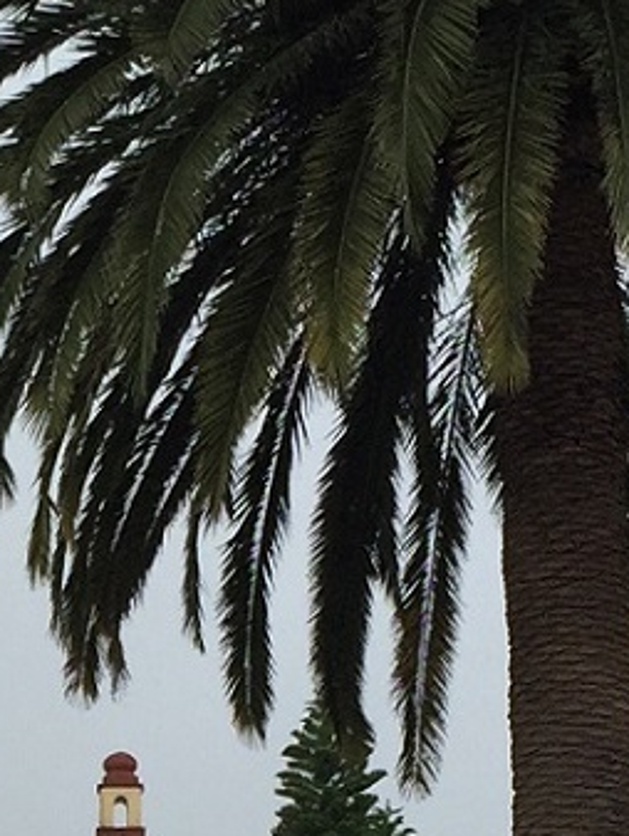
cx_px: -319
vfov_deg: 12.0
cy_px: 1098
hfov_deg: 9.0
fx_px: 3872
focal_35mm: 160
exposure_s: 1/1647
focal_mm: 4.15
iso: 32
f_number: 2.2
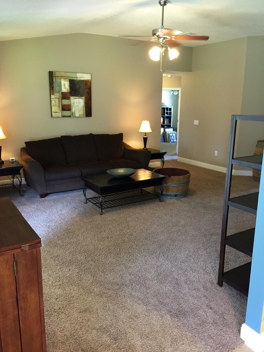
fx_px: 295
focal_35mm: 29
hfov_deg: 48.2
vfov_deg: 61.7
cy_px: 176
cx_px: 132
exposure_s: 1/10
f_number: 2.2
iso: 125
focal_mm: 4.15
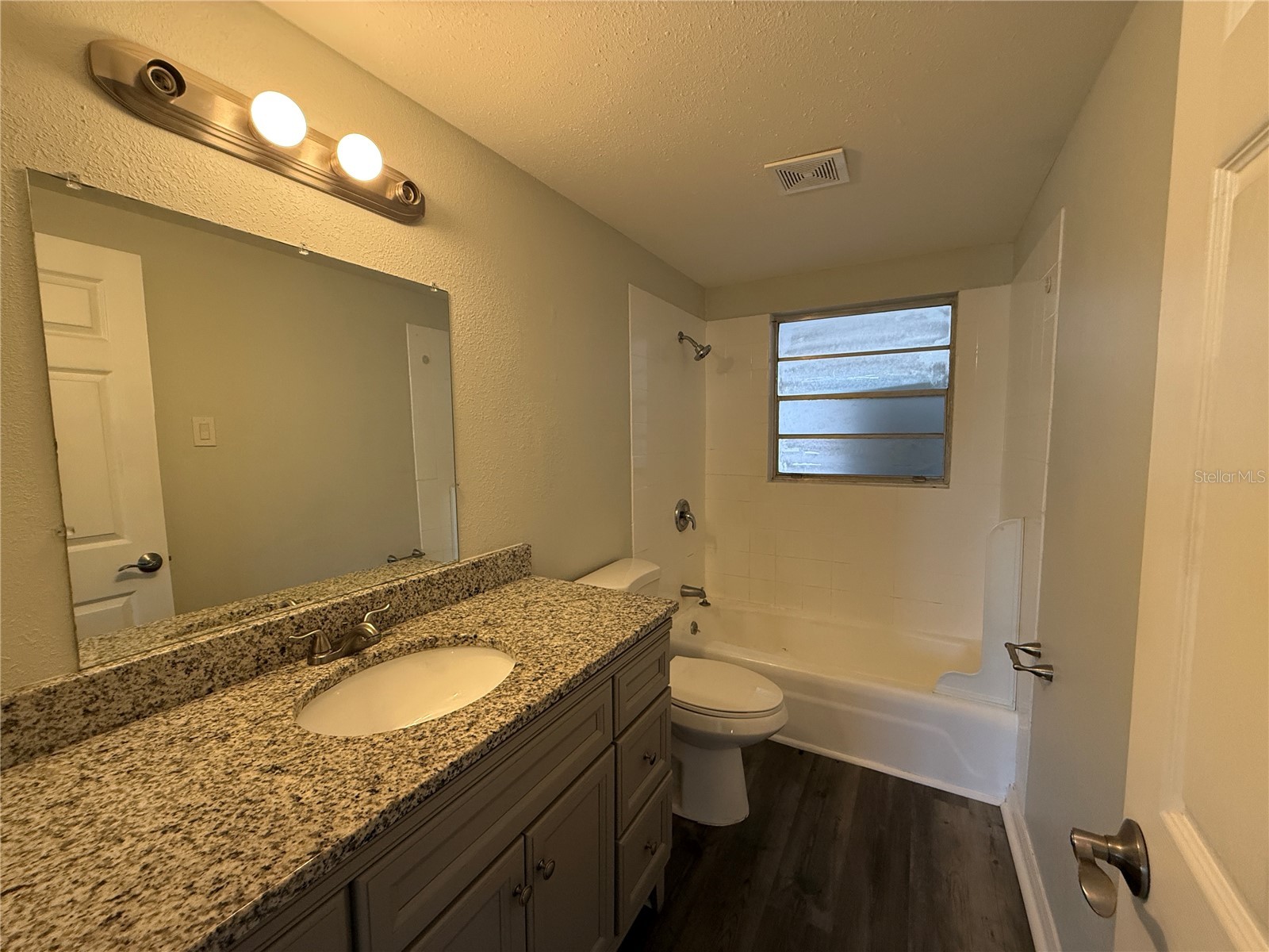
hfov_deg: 102.1
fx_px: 513
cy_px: 476
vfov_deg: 85.7
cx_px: 634
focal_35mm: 14
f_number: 2.2
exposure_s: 1/120
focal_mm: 2.22
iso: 320
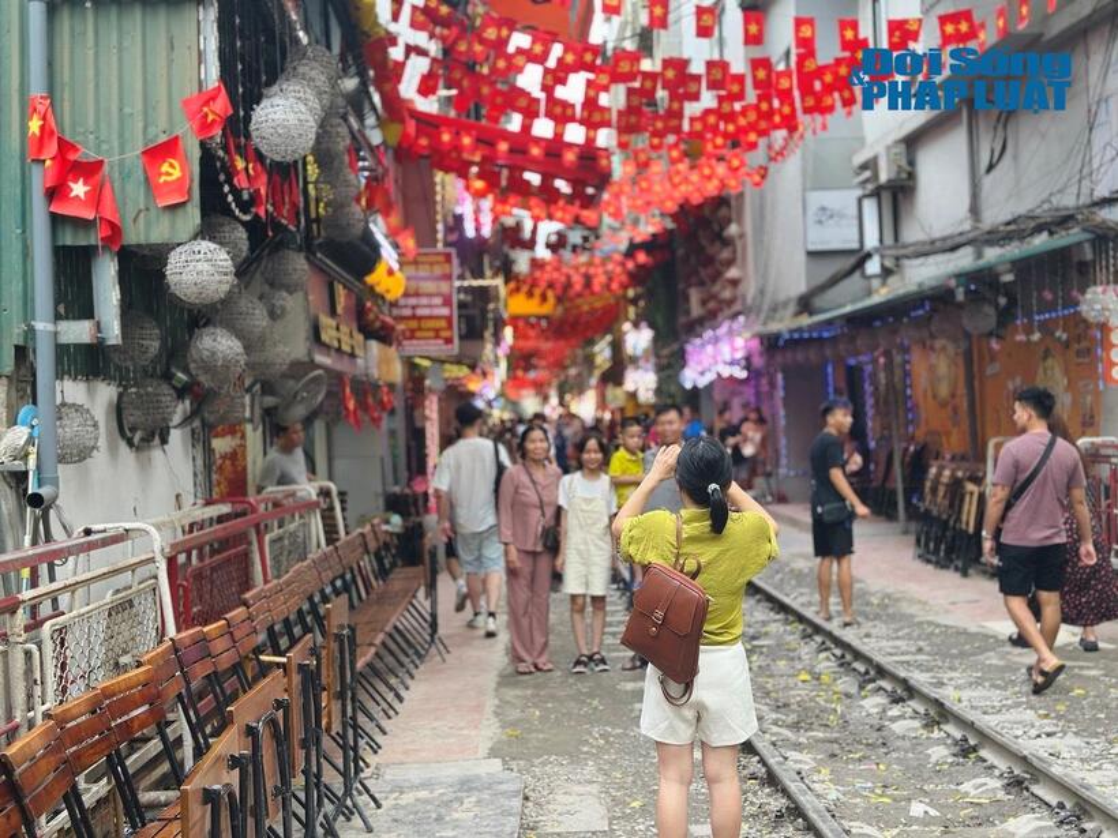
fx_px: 1550
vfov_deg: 30.3
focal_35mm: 48
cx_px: 559
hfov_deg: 39.7
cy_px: 419
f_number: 1.78
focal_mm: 6.86
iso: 100
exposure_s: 1/172
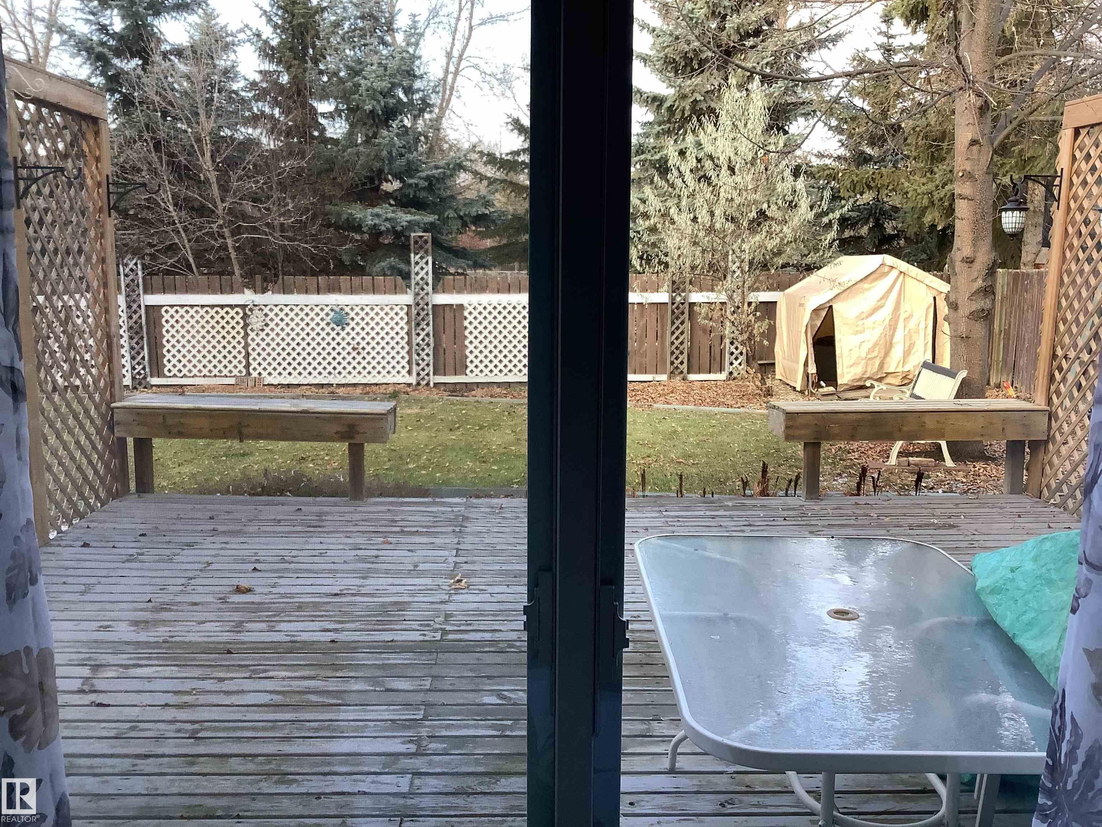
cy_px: 414
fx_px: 987
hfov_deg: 58.4
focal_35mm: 31
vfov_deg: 45.4
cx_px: 551
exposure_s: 1/120
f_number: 2.4
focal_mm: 3.3
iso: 80
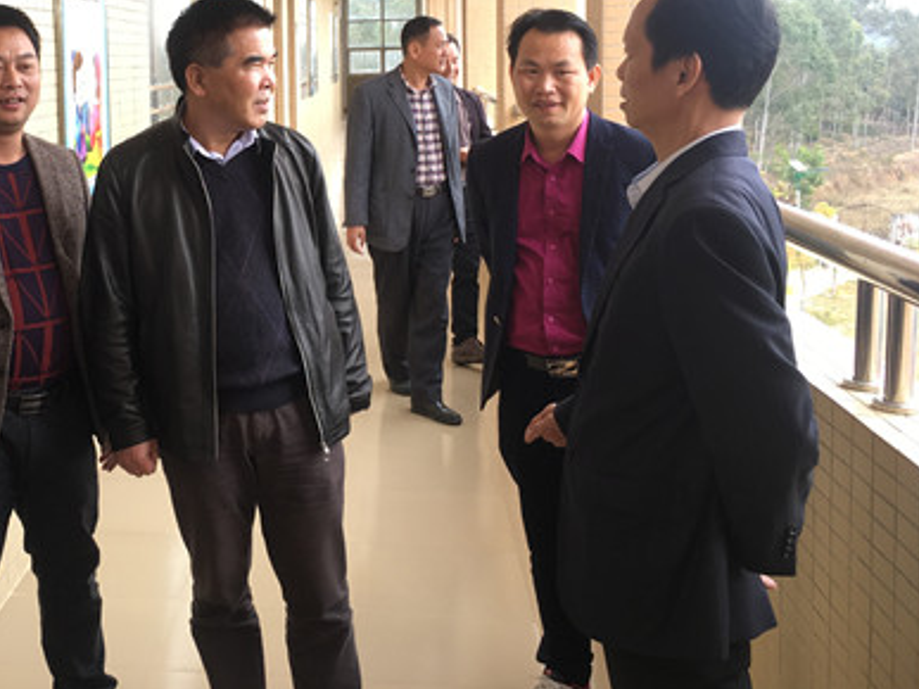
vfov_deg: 31.5
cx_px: 211
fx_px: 1194
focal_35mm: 45
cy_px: 164
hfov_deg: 40.7
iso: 25
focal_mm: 4.15
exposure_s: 1/102
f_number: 2.2
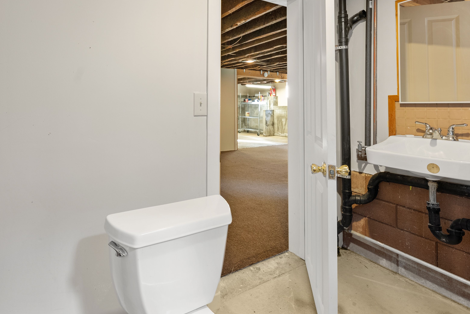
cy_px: 111
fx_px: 248
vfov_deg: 63.4
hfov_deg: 86.4
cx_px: 204
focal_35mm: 19
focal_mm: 14
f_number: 8
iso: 640
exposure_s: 1.6
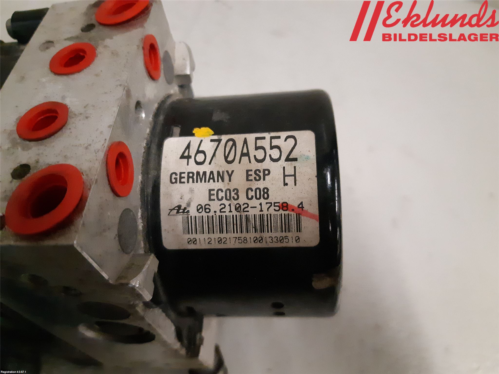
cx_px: 250
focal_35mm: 26
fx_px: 375
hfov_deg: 67.3
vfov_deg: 53.1
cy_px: 187
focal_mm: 3.93
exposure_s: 1/204
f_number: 1.7
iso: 800
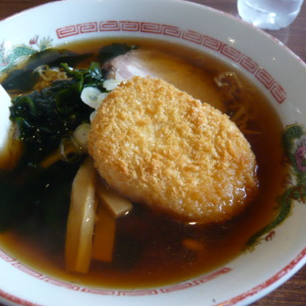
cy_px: 149
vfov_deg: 48.4
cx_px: 119
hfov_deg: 48.1
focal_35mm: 34
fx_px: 340
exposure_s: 1/30
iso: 200
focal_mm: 4.6
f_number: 2.8
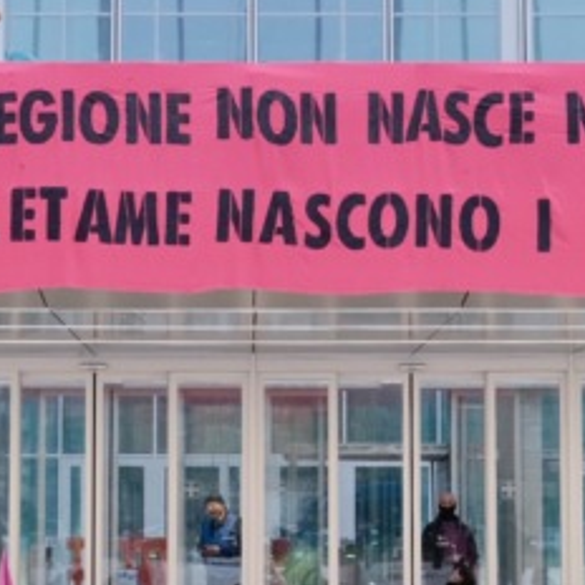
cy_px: 329
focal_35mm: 102
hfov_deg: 17.0
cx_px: 237
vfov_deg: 17.1
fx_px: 1950
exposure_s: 1/600
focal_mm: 27.4
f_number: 2.8
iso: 1600
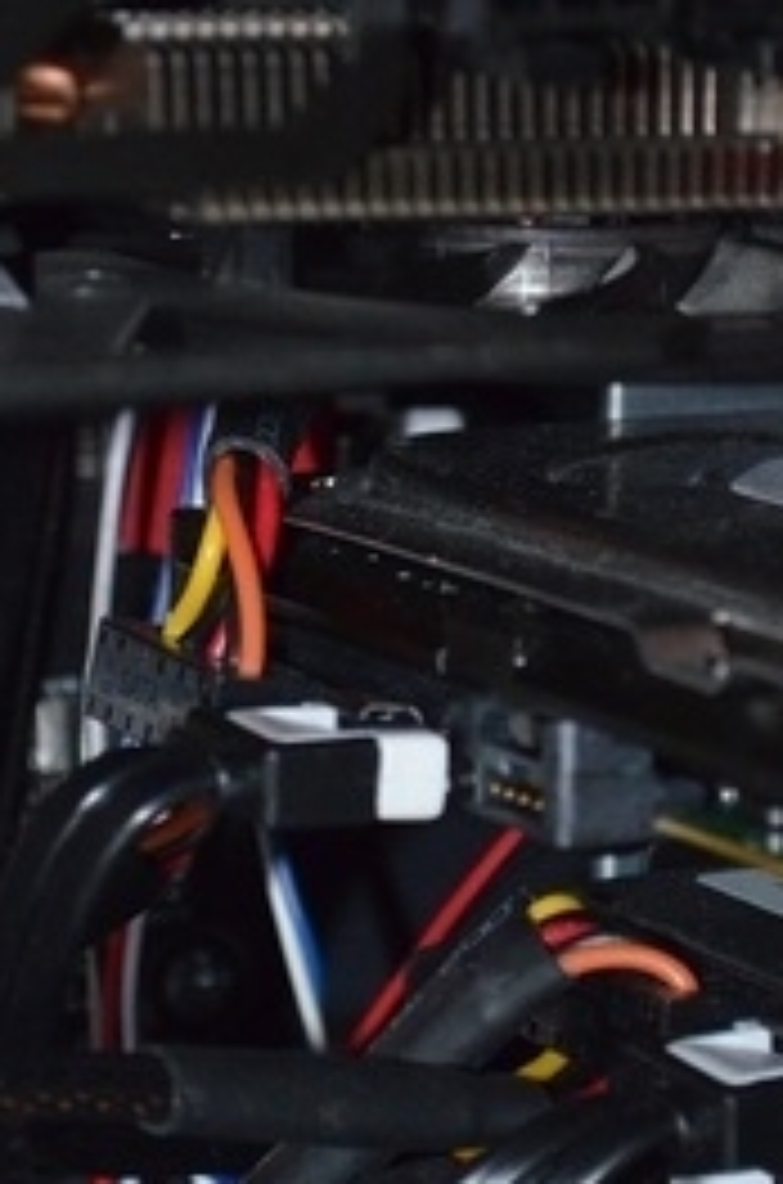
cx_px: 304
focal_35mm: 164
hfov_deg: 8.3
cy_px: 590
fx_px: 5378
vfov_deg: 12.6
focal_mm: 48
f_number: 5.6
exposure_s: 1/60
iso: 3200
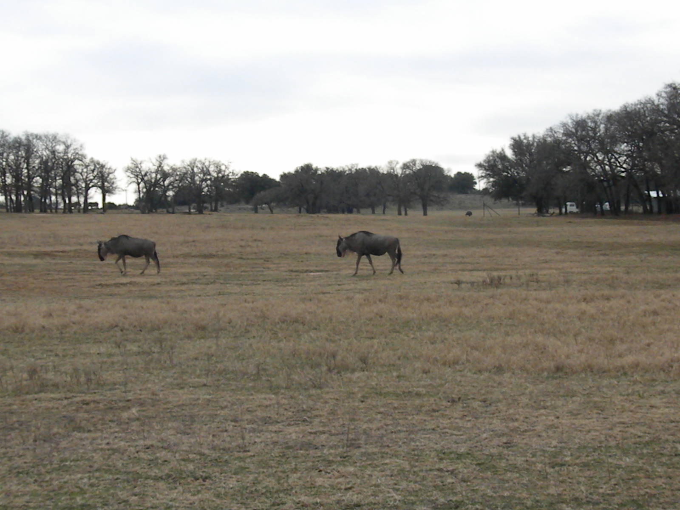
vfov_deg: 20.4
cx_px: 340
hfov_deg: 27.0
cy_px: 255
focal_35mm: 72
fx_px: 1414
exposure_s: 1/351
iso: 640
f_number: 14
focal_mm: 12.7
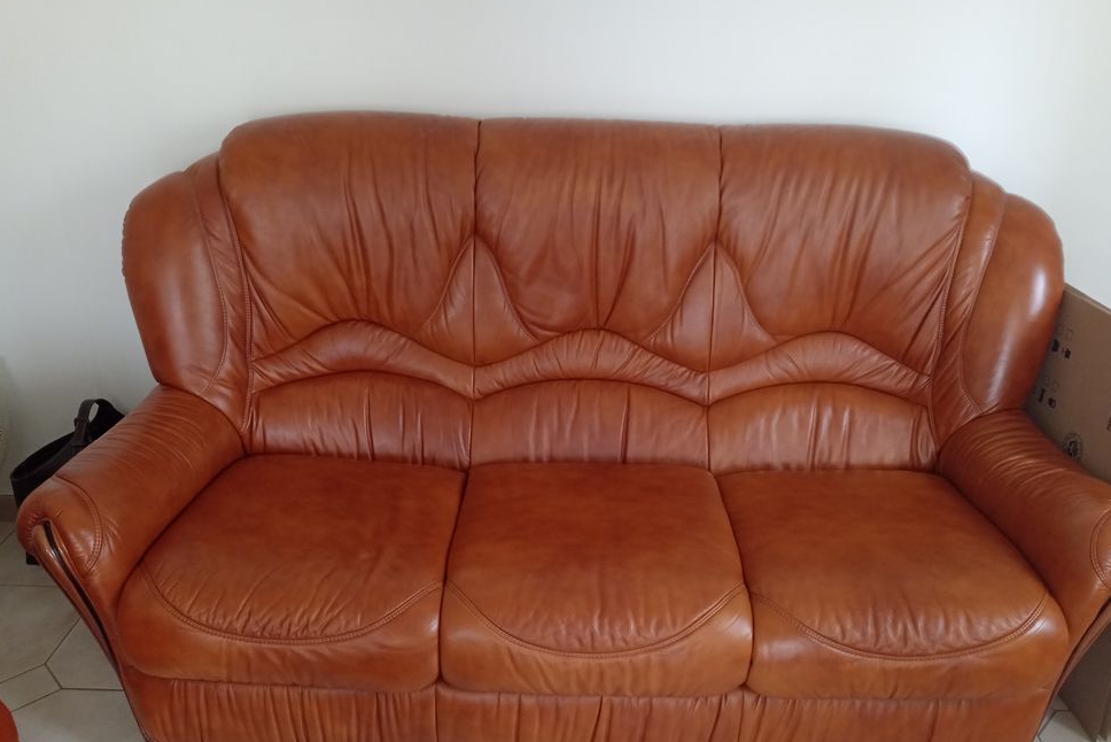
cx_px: 572
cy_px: 423
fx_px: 895
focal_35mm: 29
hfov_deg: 63.6
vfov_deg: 44.9
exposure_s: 1/33.3
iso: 1346
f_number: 1.9
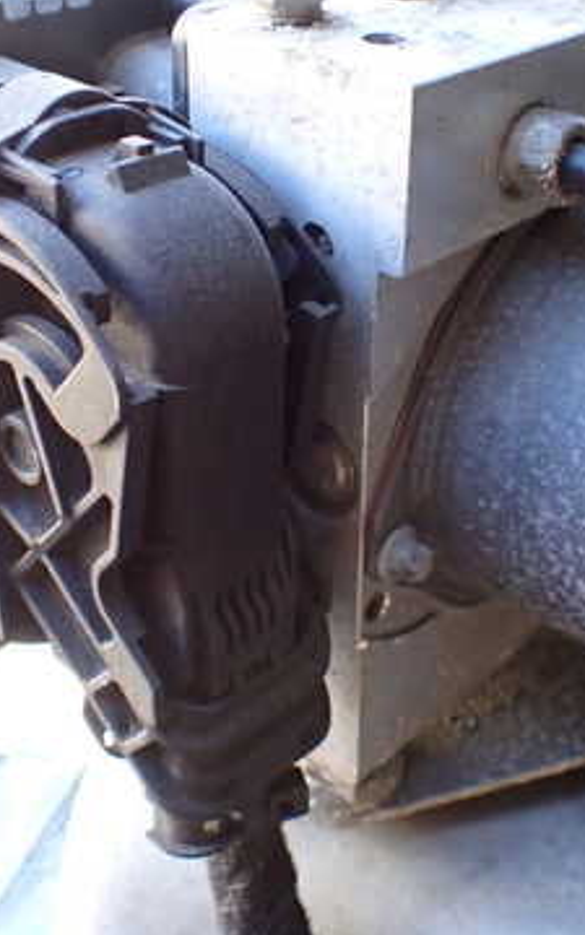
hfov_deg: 24.2
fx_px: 1352
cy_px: 366
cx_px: 426
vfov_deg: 38.0
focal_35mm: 53
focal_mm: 5.4
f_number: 2.3
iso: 500
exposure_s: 1/125
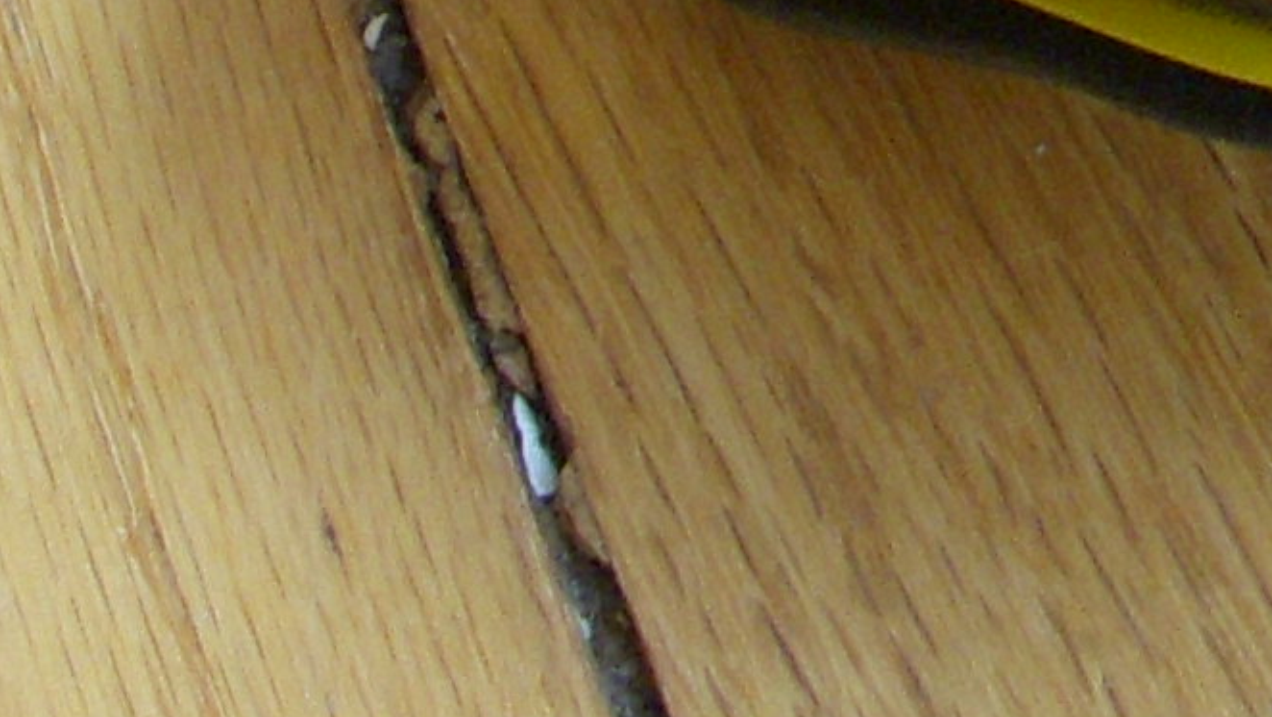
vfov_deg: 5.6
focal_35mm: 204
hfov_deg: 10.2
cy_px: -1507
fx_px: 6883
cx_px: 1933
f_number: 3.3
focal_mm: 6.3
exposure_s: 1/30
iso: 200
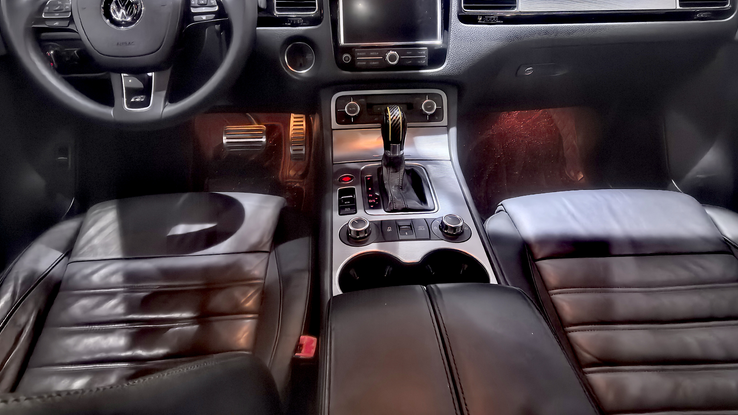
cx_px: 371
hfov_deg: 86.6
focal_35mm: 20
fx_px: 391
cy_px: 137
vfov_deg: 54.7
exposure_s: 1/33.3
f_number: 2.2
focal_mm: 1.95
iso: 640
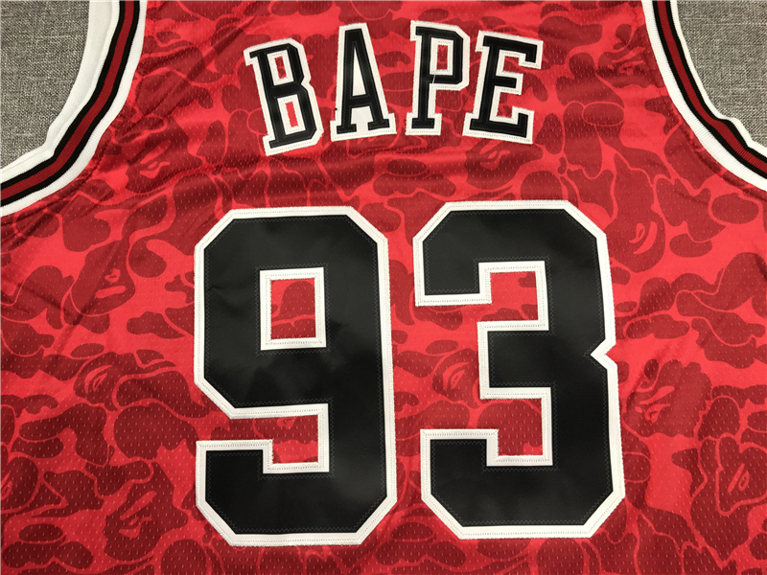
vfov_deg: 49.7
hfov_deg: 63.4
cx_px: 384
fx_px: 620
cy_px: 288
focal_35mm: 28
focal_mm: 3.99
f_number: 1.8
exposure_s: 1/50
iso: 32
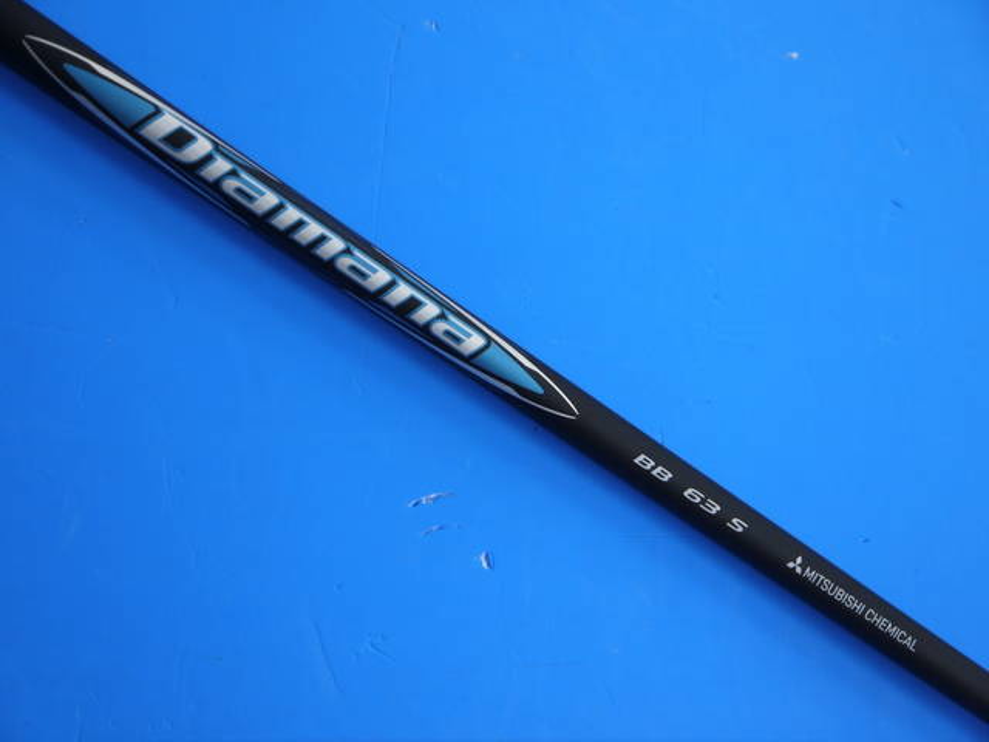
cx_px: 494
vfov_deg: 29.1
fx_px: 1429
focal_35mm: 50
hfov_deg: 38.2
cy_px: 371
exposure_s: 1/60
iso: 160
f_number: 4.6
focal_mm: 25
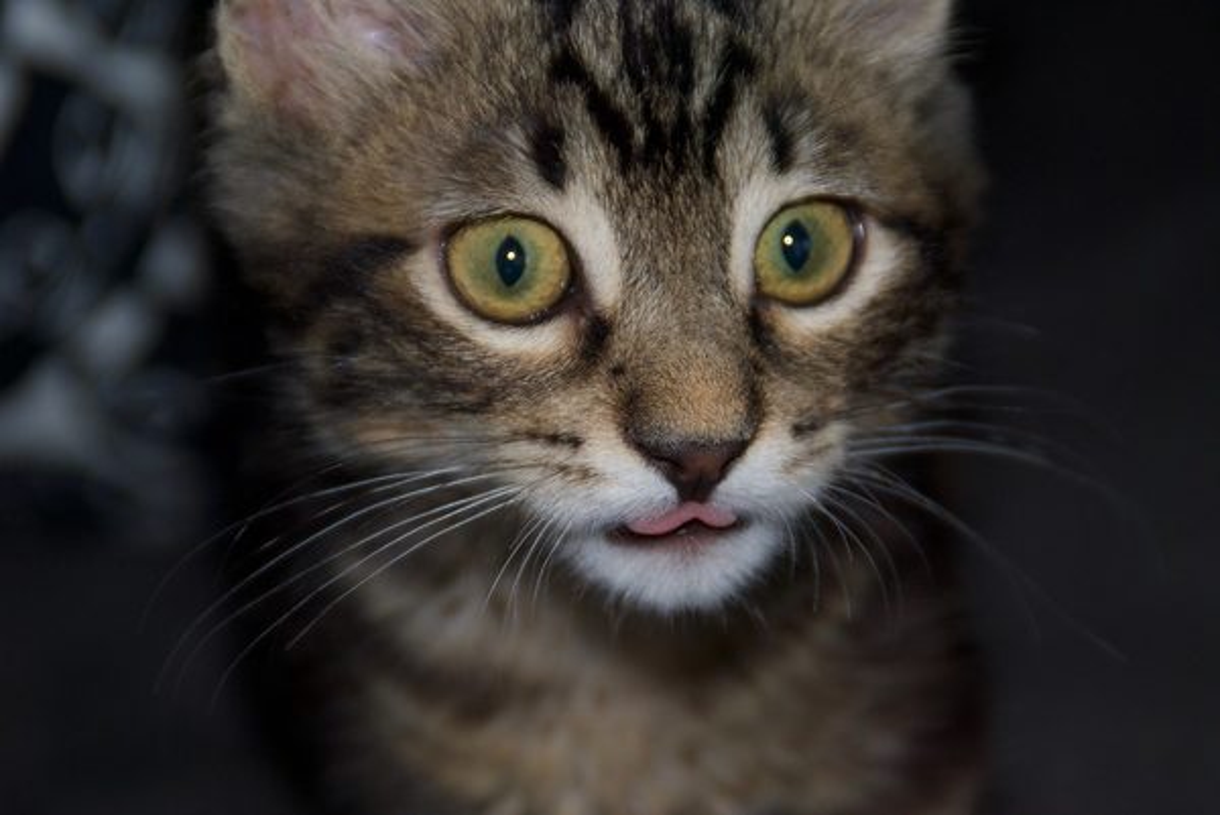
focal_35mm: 202
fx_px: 6867
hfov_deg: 10.2
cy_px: 408
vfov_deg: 6.8
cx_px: 610
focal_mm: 135
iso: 200
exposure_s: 1/60
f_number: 6
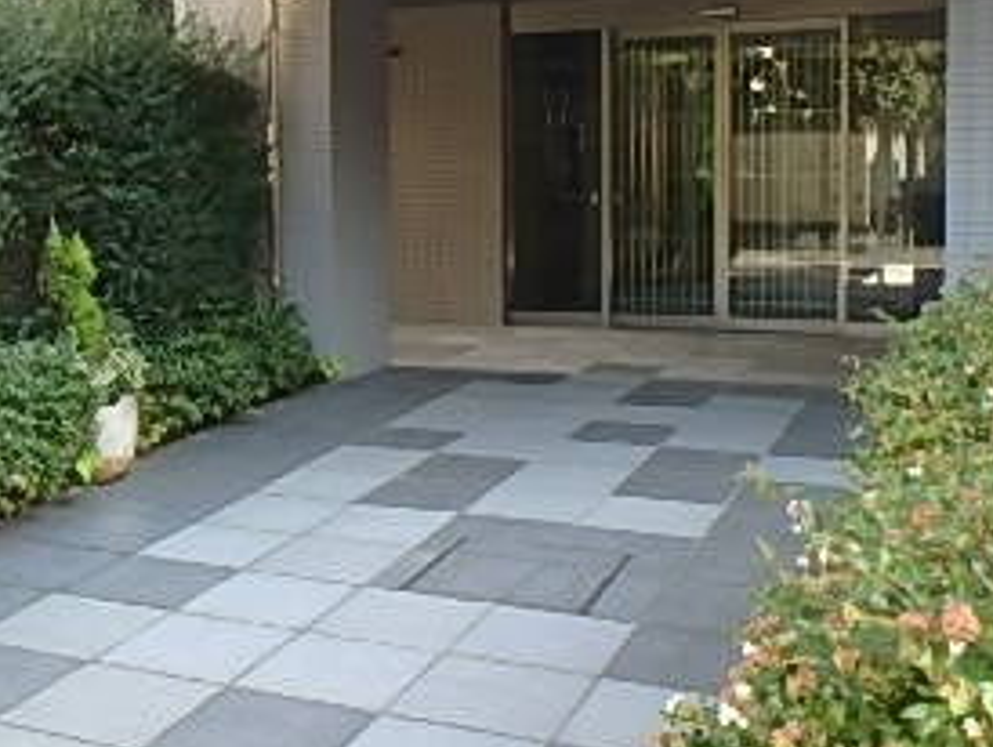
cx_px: 283
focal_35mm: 49
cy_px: 268
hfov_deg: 38.2
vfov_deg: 29.6
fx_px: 1407
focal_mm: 3.7
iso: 125
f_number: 3.5
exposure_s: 1/80
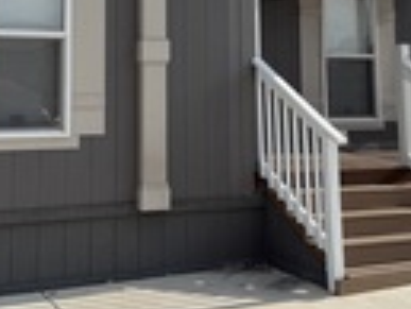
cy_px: 8
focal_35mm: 65
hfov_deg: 29.7
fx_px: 772
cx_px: 159
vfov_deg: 21.9
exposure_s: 1/6173
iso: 80
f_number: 1.78
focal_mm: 6.76
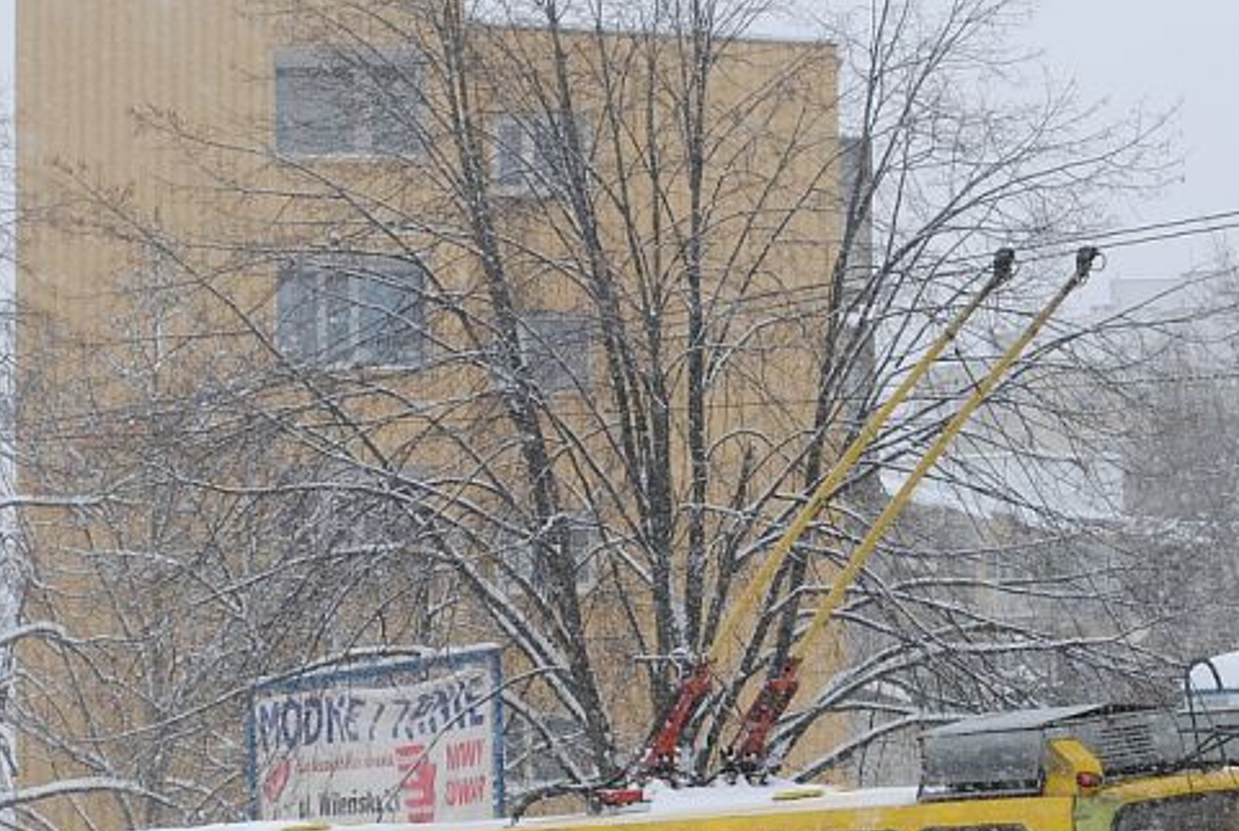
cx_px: 751
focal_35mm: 176
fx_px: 6071
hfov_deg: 11.6
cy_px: 661
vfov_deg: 7.8
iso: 400
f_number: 8
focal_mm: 55
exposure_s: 1/500
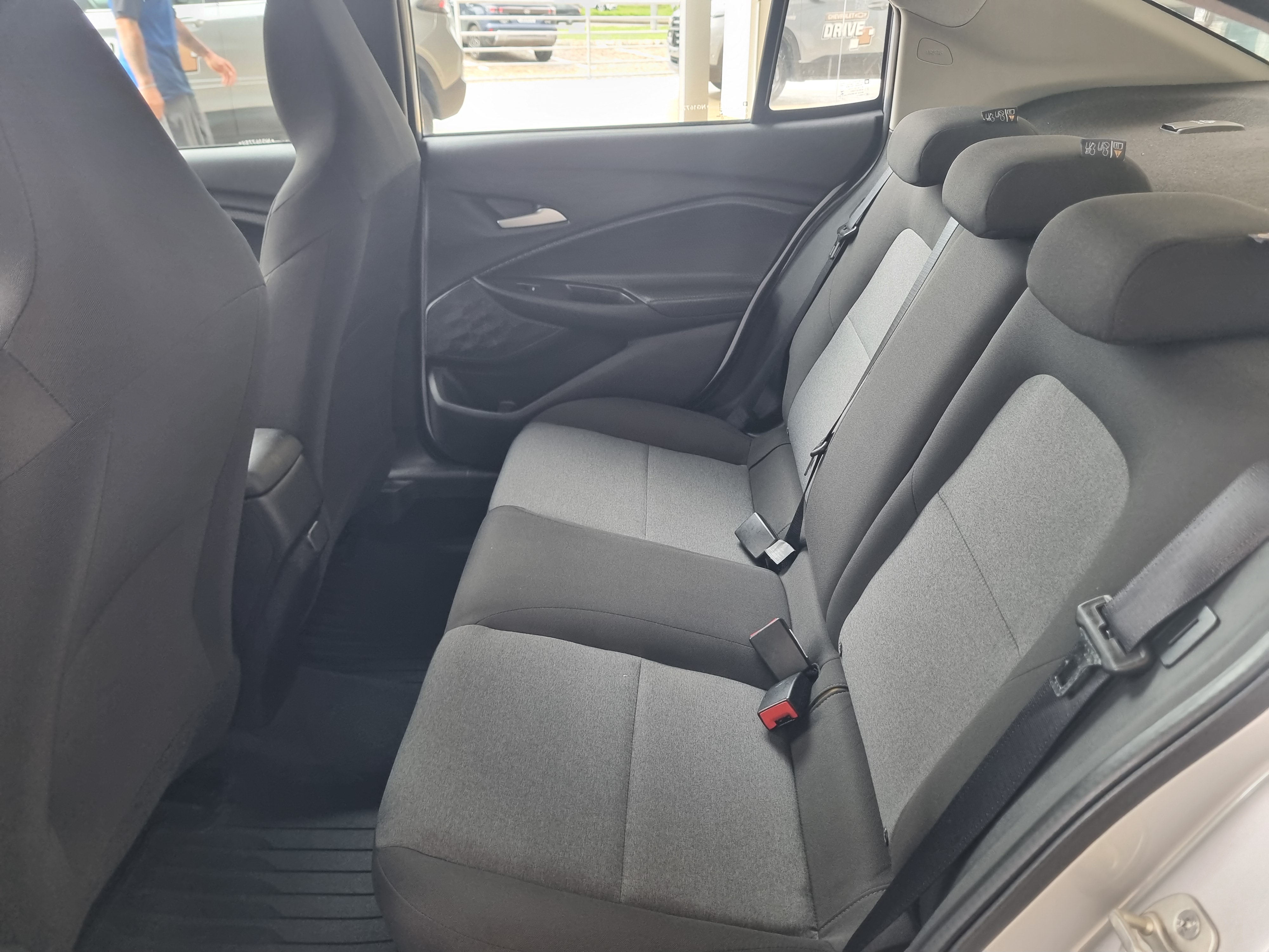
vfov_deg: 53.1
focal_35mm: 26
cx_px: 634
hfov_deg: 67.3
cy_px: 476
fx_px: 953
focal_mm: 5.4
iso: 320
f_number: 1.8
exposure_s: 1/120
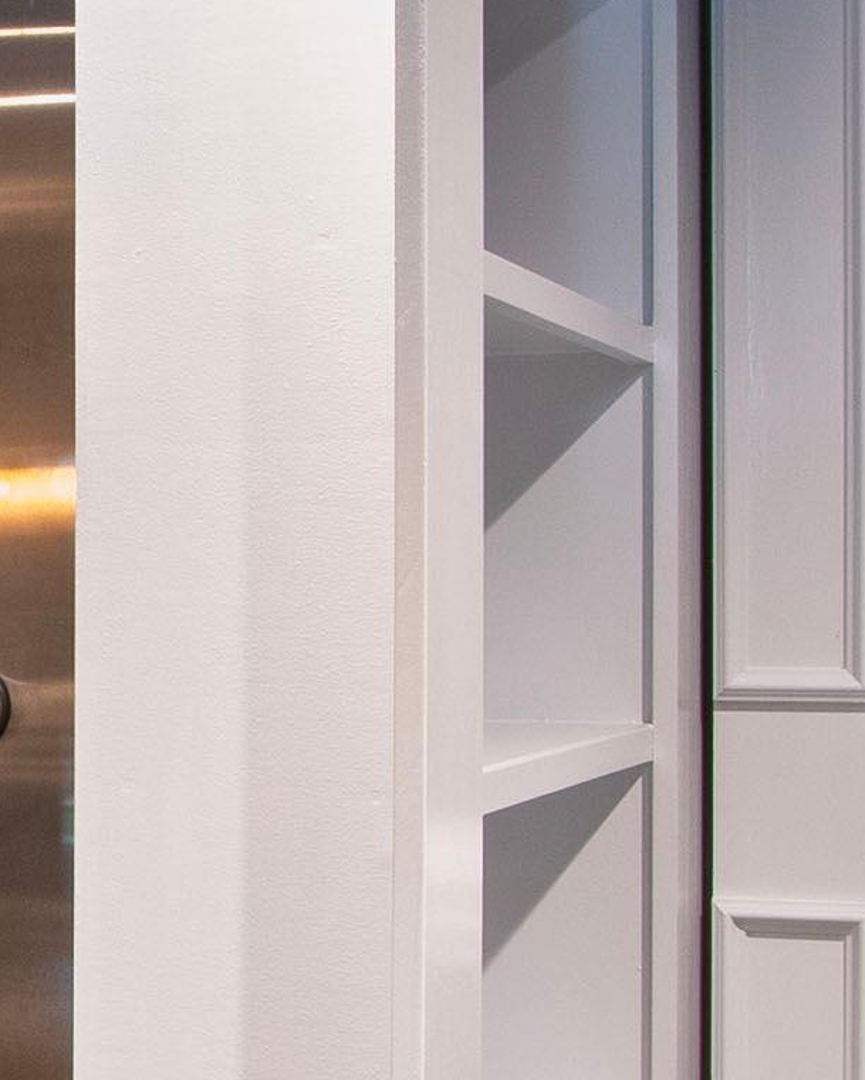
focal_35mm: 103
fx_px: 3295
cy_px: 626
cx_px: -490
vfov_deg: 18.6
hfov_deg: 13.9
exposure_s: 5
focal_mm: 10
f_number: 8
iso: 320
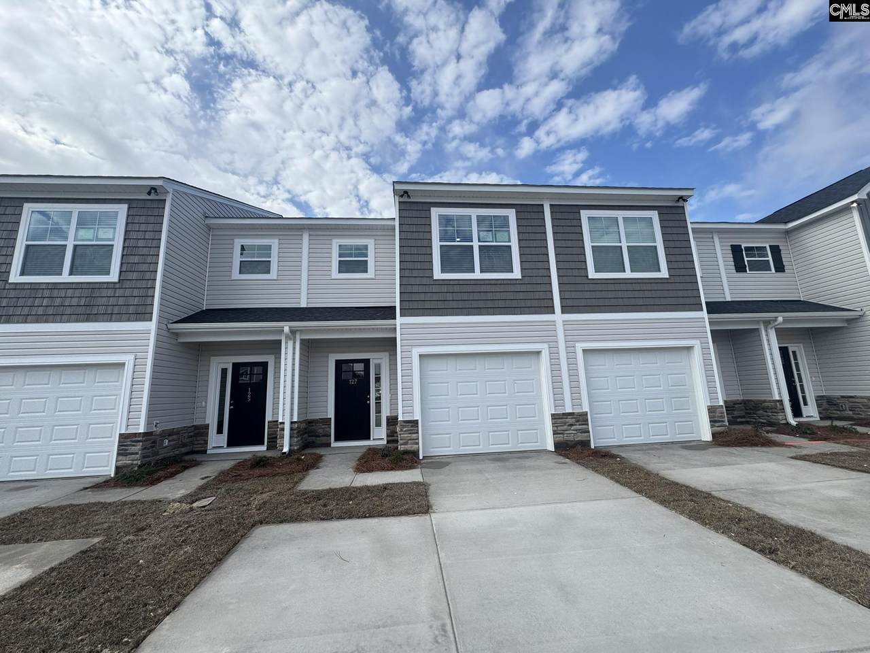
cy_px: 326
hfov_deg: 102.1
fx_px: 352
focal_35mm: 14
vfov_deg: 85.7
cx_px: 435
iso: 40
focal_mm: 2.22
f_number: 2.2
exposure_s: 1/1420
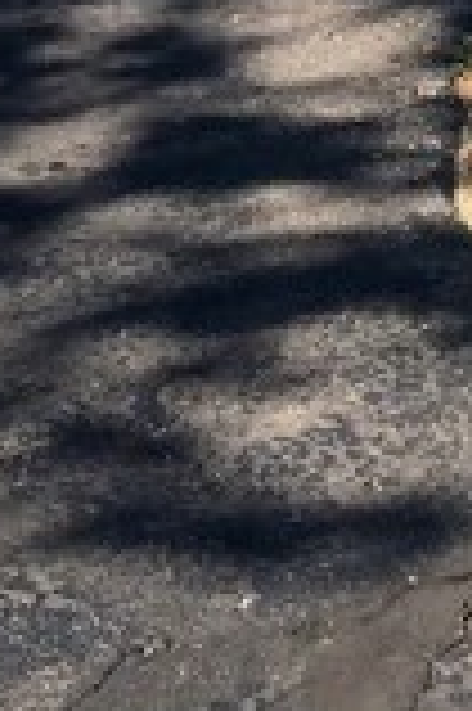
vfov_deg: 12.2
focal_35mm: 147
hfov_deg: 9.1
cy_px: -760
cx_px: 706
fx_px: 2897
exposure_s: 1/630
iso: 25
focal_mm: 4.15
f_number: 2.2
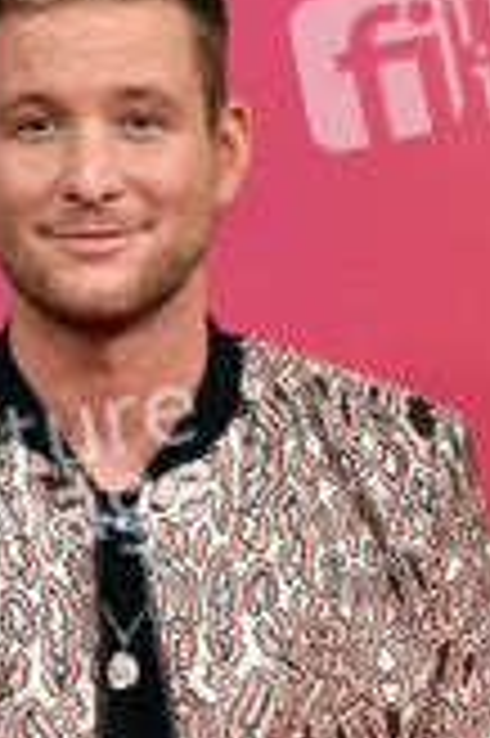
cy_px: 720
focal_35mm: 330
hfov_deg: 4.2
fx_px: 6751
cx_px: 112
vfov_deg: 6.2
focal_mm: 135
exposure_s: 1/200
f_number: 5.6
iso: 2000
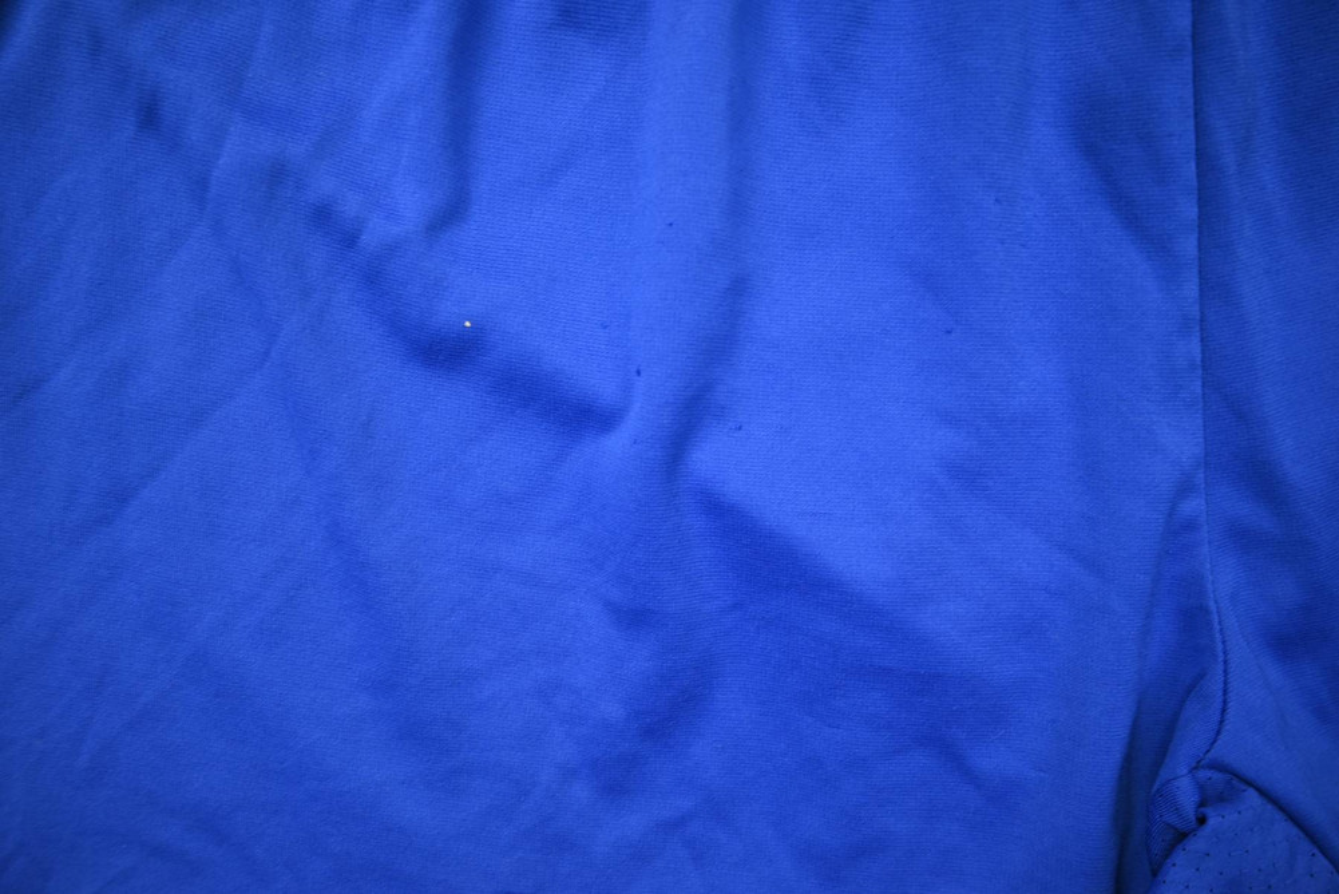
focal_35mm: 24
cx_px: 670
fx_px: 893
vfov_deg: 53.2
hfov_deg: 73.7
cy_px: 447
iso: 200
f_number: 5.6
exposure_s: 1/60
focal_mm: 24
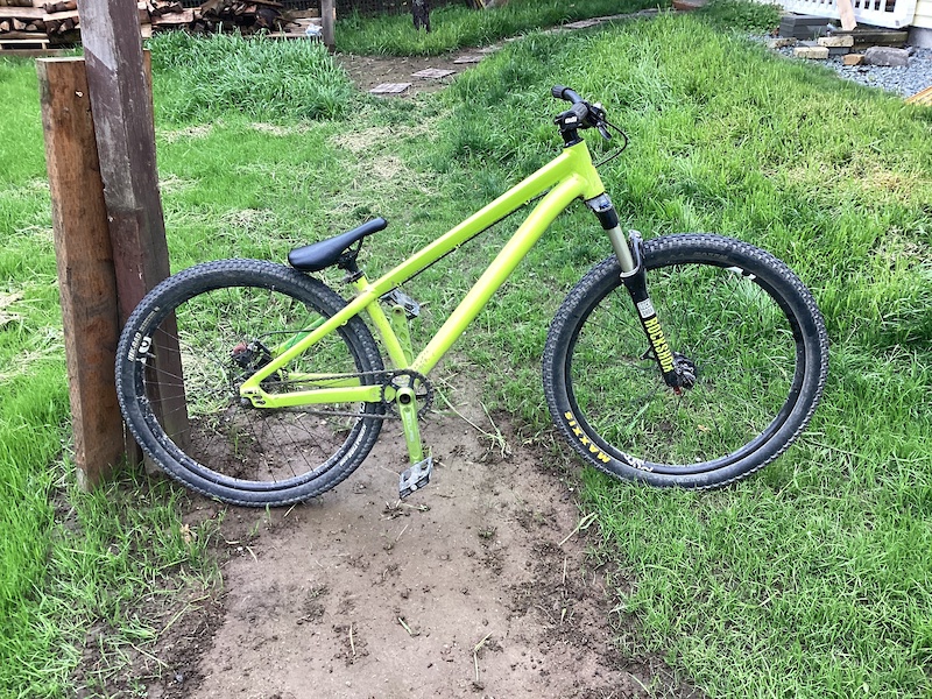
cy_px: 350
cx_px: 466
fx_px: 835
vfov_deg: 45.4
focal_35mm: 31
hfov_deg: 58.4
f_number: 2.4
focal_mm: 3.3
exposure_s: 1/120
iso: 32
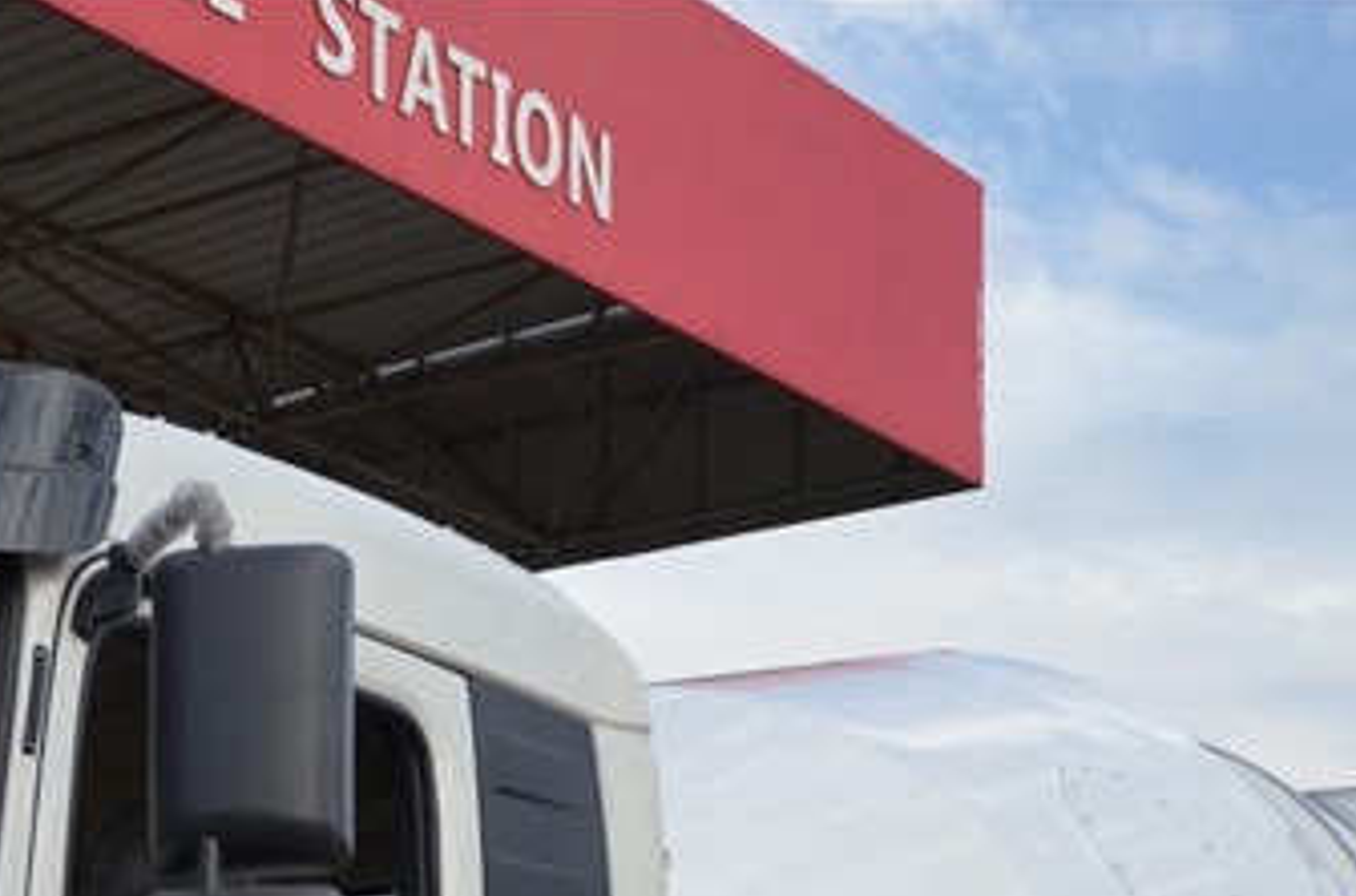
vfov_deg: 13.1
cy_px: 1380
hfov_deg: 20.7
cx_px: 262
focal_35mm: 98
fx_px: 3664
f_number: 3.8
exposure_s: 1/640
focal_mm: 21
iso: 200
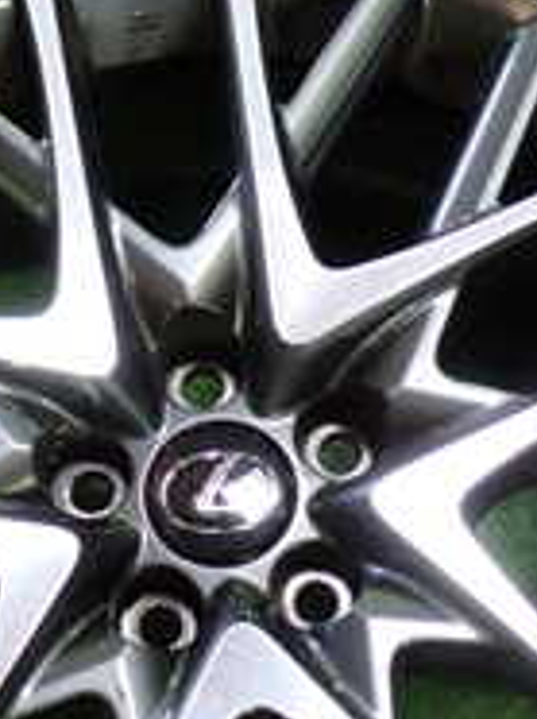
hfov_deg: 15.2
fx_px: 2011
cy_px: 541
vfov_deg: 20.1
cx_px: 243
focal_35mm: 97
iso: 200
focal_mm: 5.4
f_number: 2.3
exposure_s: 1/40
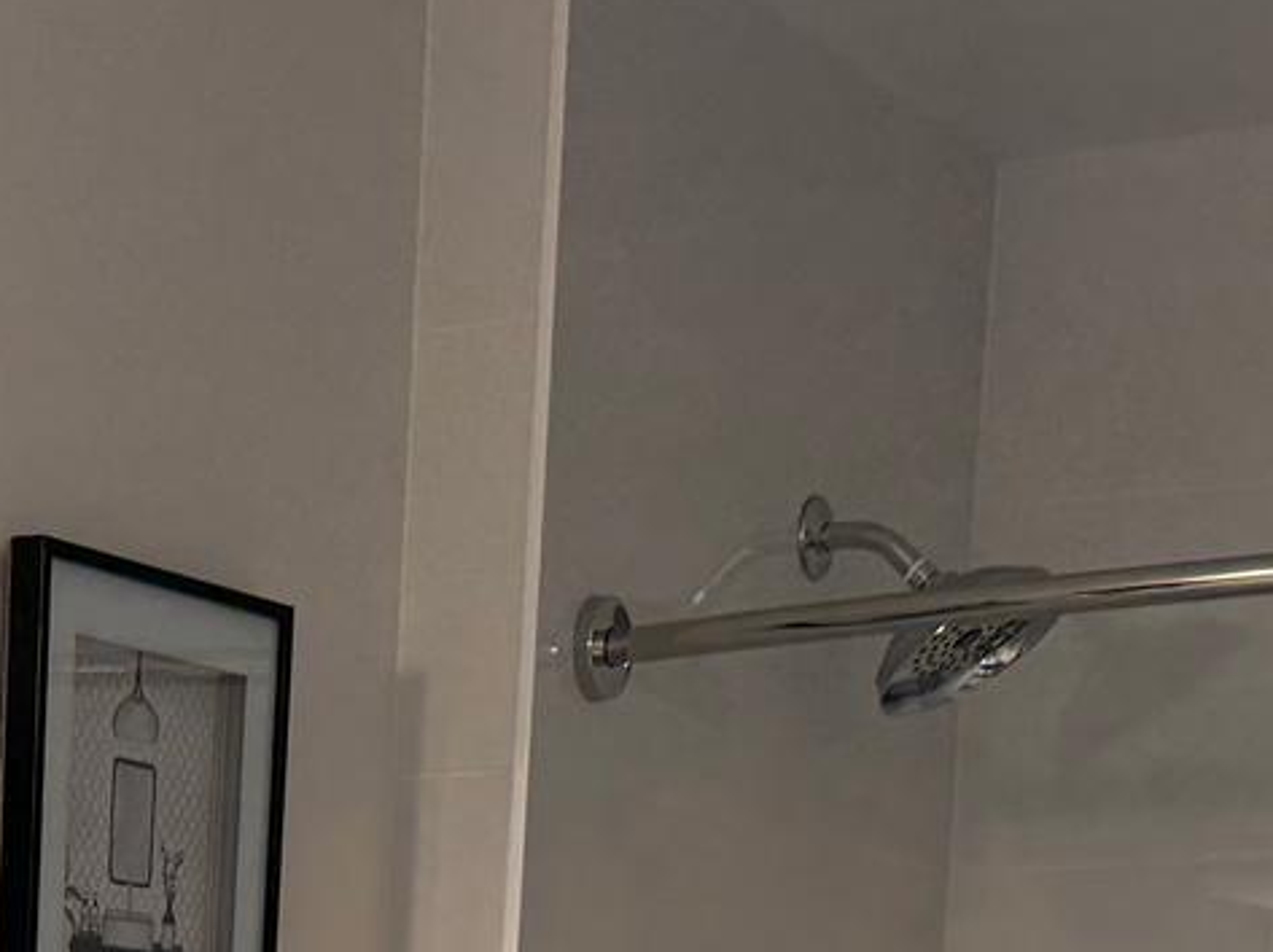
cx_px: -140
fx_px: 3822
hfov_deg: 18.2
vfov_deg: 12.5
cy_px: 1920
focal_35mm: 104
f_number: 1.78
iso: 125
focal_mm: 6.76
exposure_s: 1/120
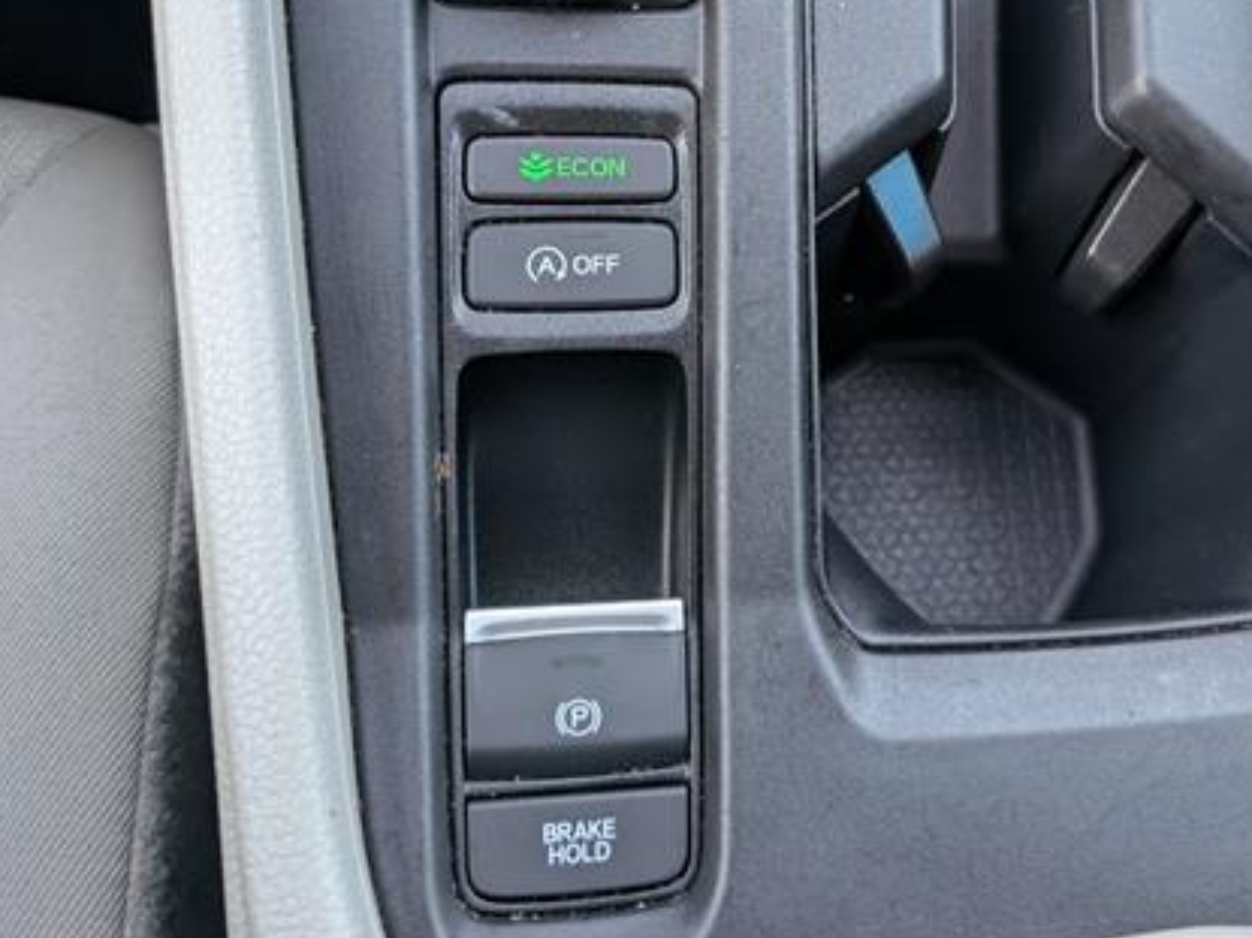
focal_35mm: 37
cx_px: 809
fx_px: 1338
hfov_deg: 49.5
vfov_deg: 37.6
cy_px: 220
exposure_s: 1/85.5
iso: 226
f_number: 1.68
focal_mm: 6.9
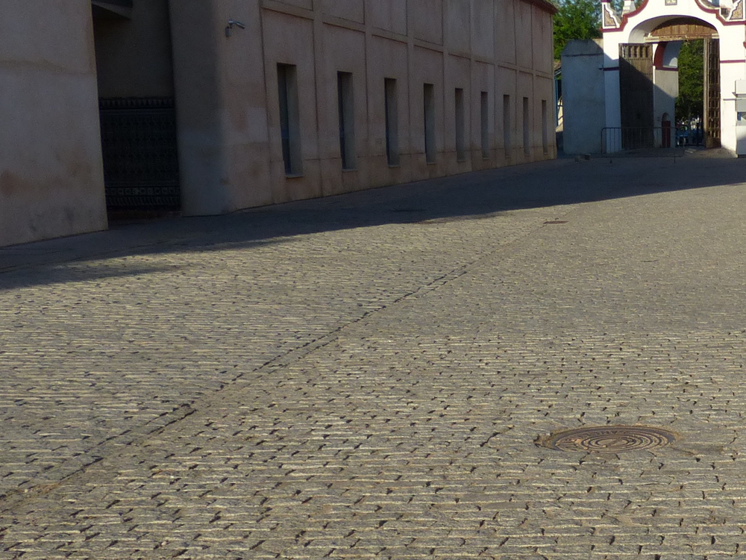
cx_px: 708
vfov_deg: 20.8
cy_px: 429
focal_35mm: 70
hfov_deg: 26.6
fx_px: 1509
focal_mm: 5
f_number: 4
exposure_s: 1/800
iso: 100
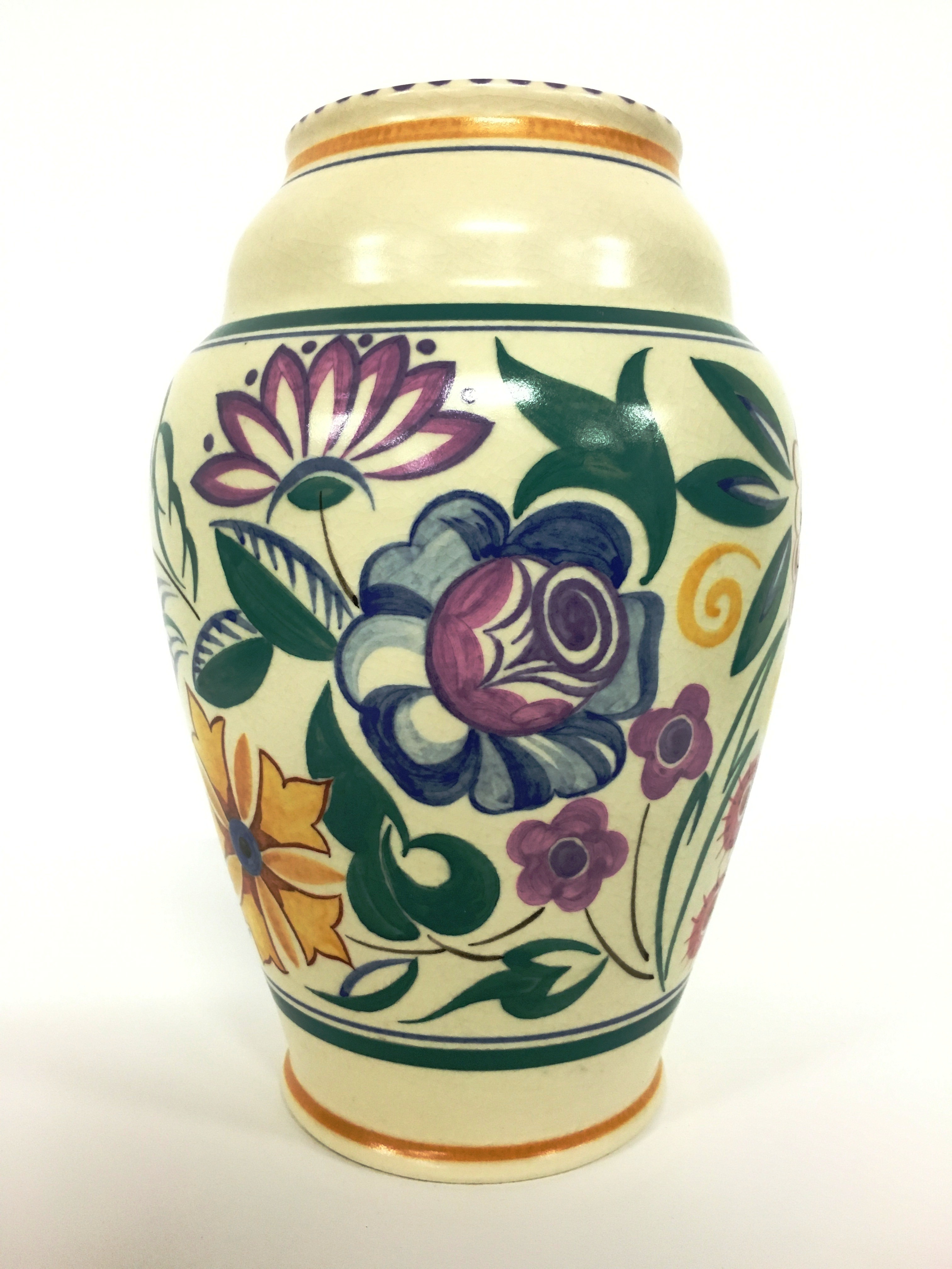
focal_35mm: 29
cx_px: 476
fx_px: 1063
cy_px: 634
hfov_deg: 48.2
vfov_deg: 61.7
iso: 160
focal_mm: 4.15
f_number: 2.2
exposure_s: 1/33
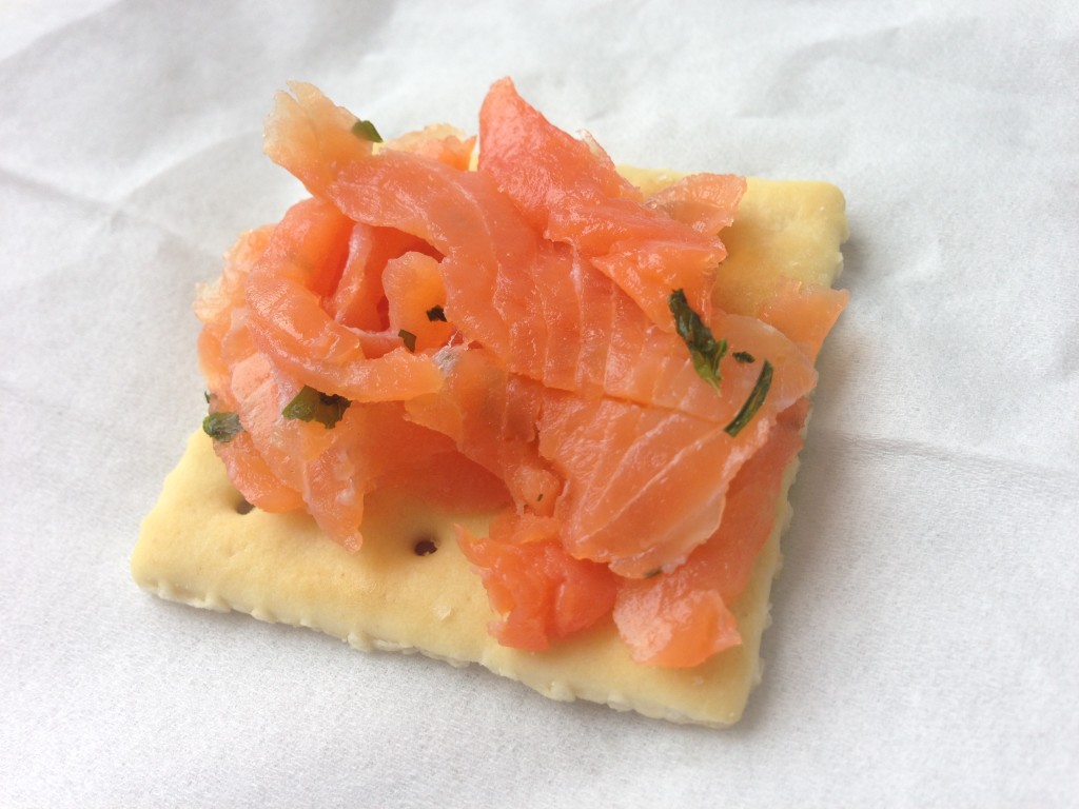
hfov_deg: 55.4
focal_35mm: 33
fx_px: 1029
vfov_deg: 42.9
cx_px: 540
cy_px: 404
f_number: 2.4
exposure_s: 1/173
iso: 50
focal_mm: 4.12
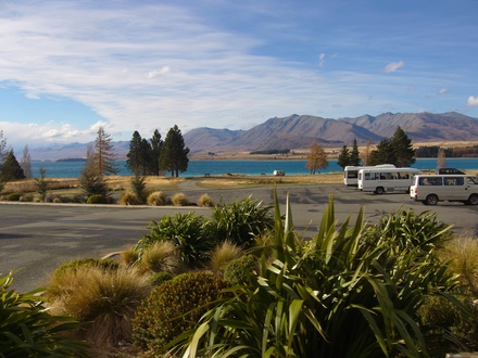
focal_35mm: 35
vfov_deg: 40.7
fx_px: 483
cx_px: 239
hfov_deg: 52.6
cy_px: 179
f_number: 5.6
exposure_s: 1/320
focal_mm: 5.8
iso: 80
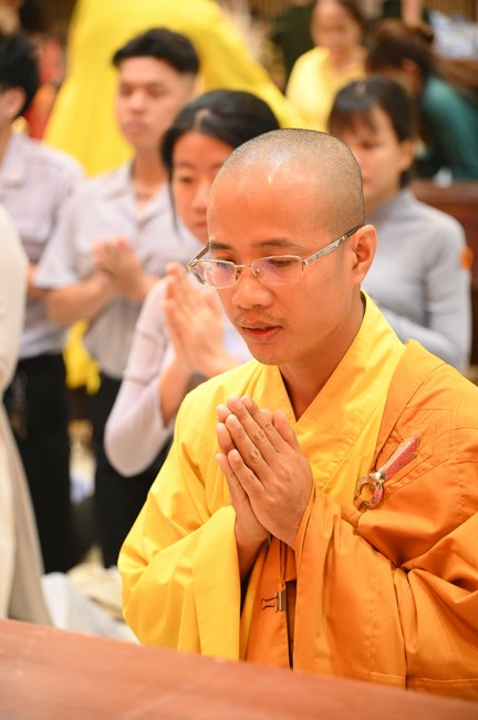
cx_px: 239
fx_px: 1956
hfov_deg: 13.9
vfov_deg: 20.8
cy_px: 360
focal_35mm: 98
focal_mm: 98
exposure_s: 1/200
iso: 8000
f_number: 4.5
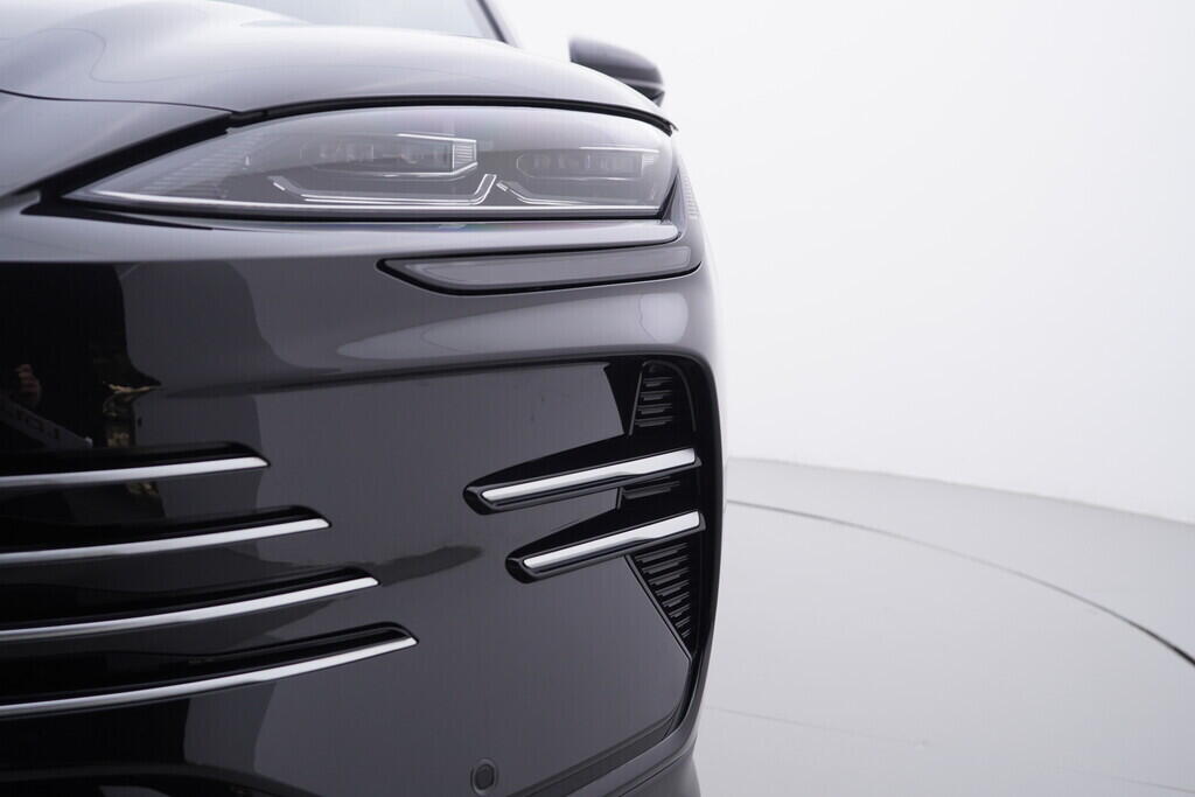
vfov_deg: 36.9
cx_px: 598
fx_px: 1195
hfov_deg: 53.1
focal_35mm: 36
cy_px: 398
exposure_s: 1/60
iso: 125
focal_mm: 24
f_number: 3.5
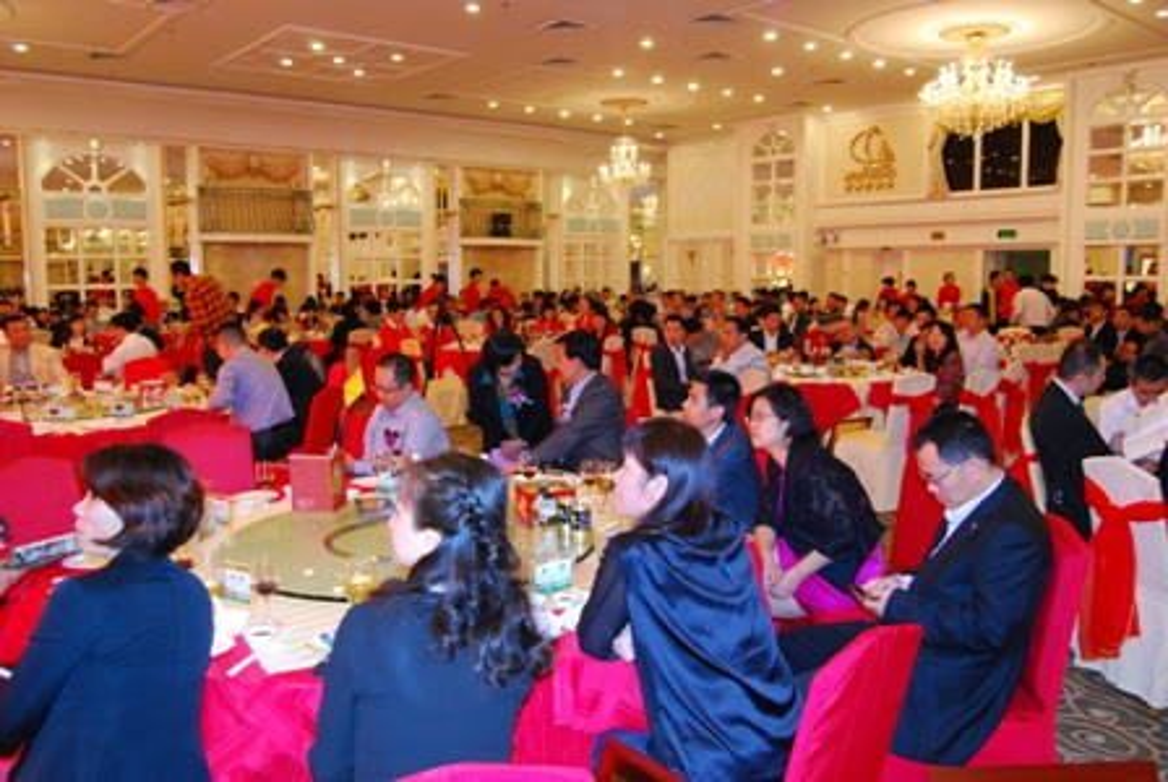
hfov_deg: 64.5
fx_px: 926
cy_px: 391
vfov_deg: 45.8
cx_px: 584
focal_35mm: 28
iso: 800
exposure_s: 1/25
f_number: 5
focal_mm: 19
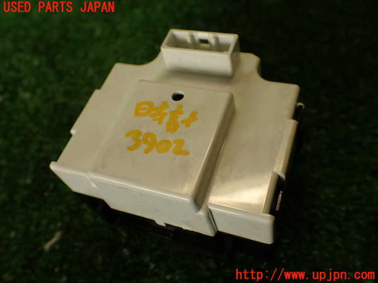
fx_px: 349
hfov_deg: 56.8
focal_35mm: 32
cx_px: 189
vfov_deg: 44.2
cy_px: 142
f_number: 2.4
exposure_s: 1/80
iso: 100
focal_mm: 5.79
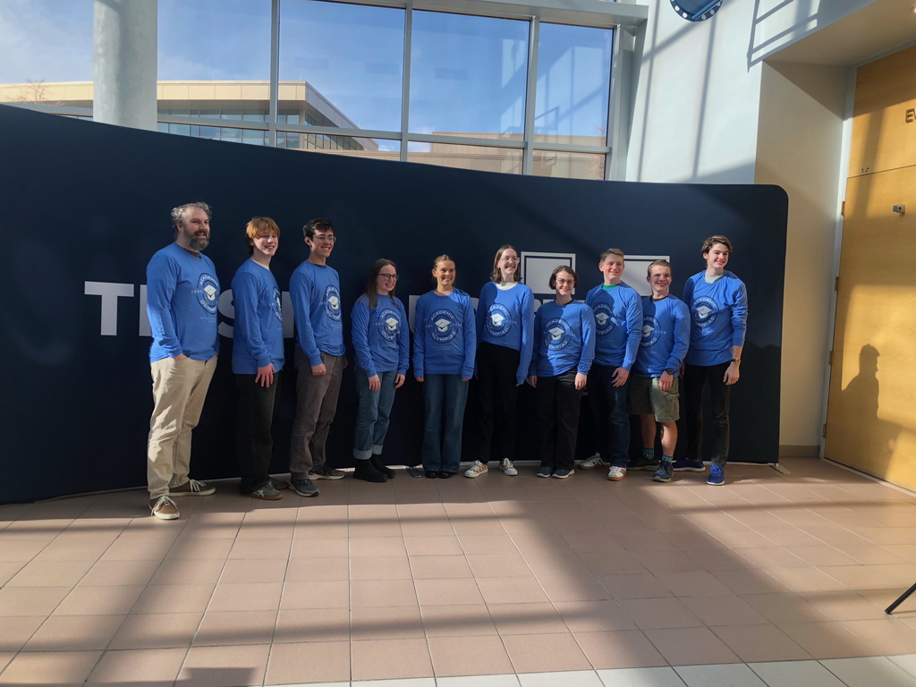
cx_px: 458
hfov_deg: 63.4
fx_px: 741
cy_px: 344
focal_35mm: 28
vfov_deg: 49.7
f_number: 1.8
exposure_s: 1/120
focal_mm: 3.99
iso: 40
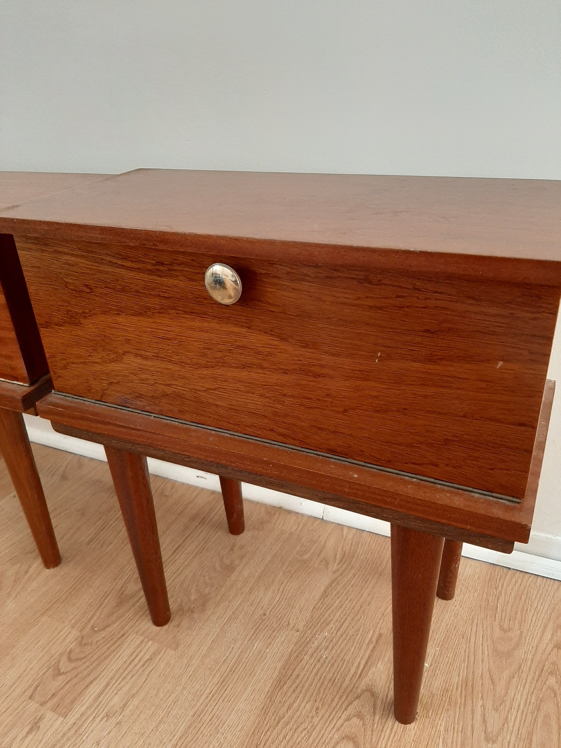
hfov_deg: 53.1
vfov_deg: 67.3
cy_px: 374
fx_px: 562
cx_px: 280
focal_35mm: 26
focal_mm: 3.93
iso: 250
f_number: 1.7
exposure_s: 1/50
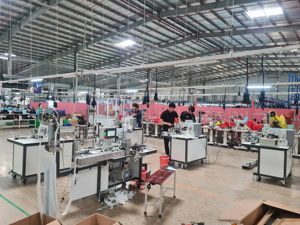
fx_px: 225
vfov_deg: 53.1
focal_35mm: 26
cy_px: 112
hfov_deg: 67.3
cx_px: 150
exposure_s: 1/100
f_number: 1.8
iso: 320
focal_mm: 5.4
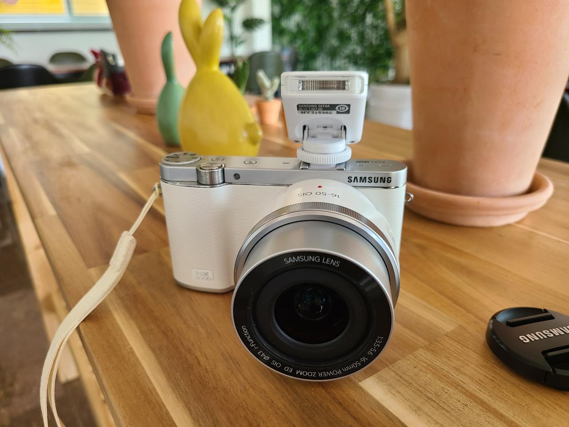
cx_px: 284
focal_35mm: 26
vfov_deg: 53.1
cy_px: 214
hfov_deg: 67.3
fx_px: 427
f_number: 1.8
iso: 64
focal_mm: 5.4
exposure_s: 1/59
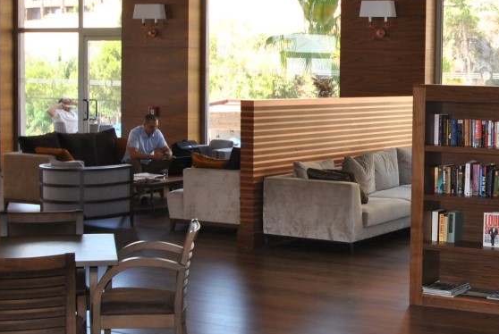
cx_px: 467
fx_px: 1027
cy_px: 147
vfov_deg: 18.5
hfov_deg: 26.2
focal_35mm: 74
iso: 200
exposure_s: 1/60
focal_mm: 24
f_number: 4.5
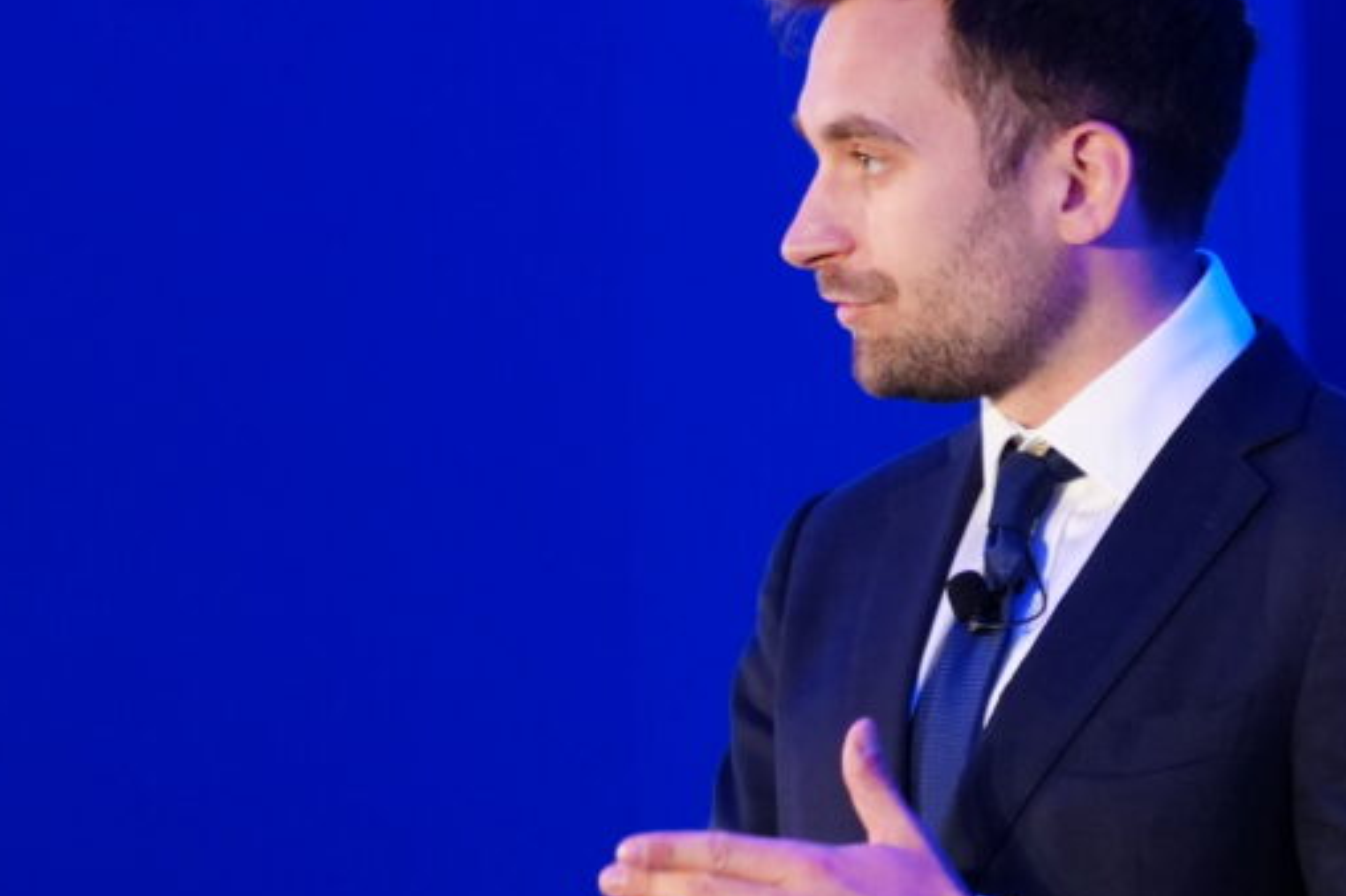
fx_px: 18084
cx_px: 1153
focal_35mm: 484
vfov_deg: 2.8
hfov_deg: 4.3
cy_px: 982
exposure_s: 1/200
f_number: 2.8
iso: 1000
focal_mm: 80
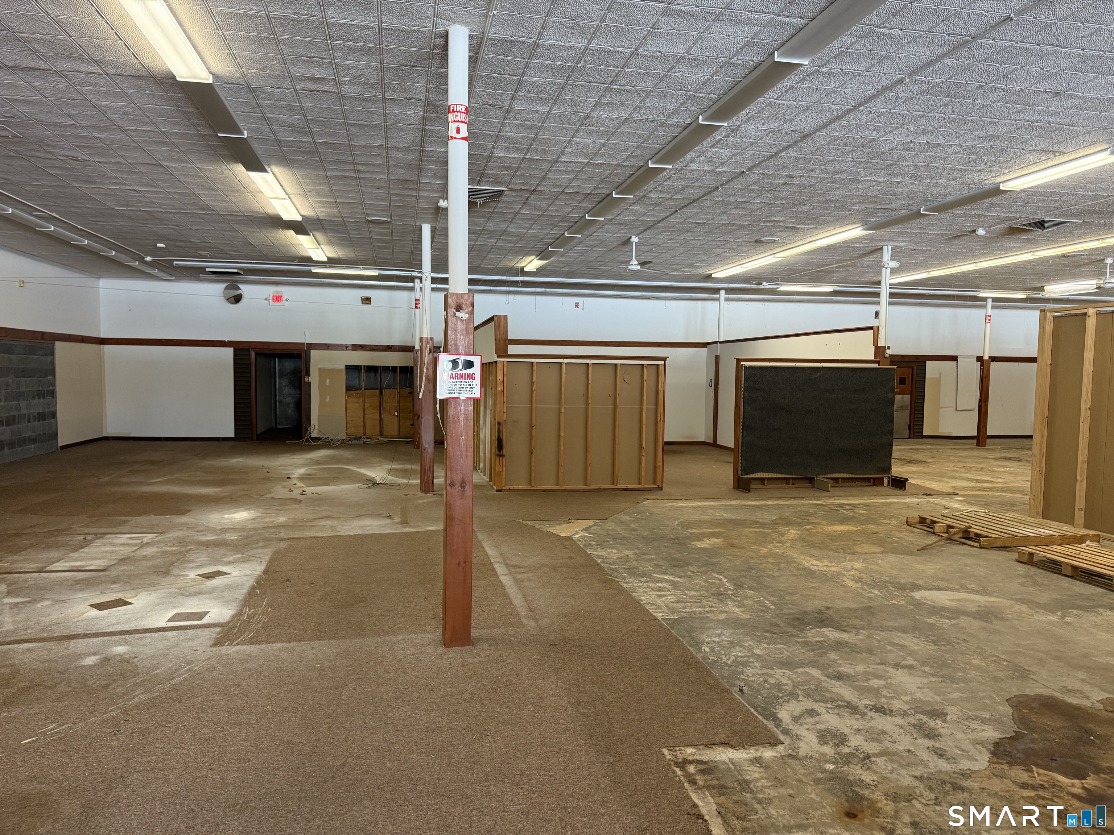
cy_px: 418
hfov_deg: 71.6
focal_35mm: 24
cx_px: 557
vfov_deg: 56.8
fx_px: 772
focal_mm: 6.76
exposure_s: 1/60
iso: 250
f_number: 1.78
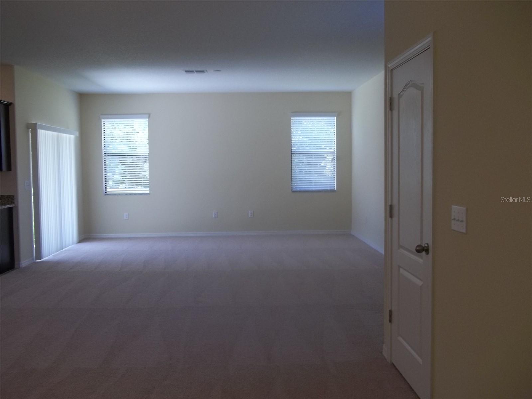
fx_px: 492
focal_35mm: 32
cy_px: 200
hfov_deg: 56.8
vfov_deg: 44.1
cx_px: 266
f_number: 2.9
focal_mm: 5.7
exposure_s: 1/40
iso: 64
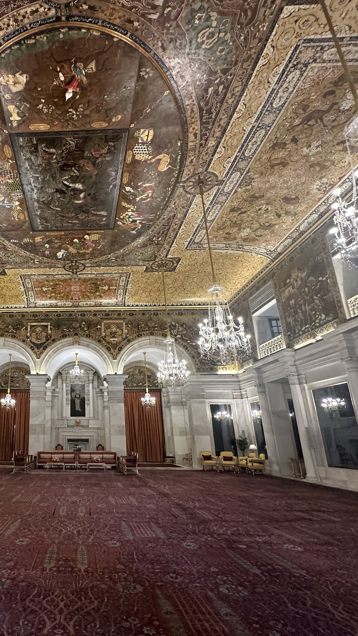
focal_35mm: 21
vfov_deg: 83.8
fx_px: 354
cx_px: 59
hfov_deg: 49.6
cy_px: 325
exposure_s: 1/100
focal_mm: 2.22
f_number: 2.2
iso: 320
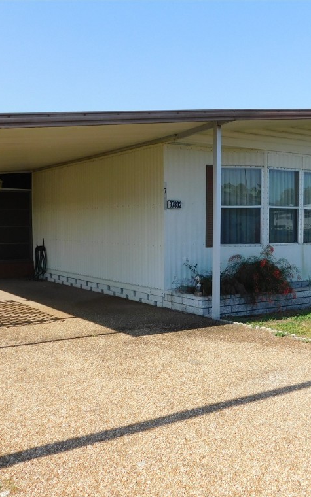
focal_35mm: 40
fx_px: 542
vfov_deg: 49.3
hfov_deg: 31.9
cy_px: 250
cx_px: 192
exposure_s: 1/1000
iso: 125
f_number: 3.2
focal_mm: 4.9
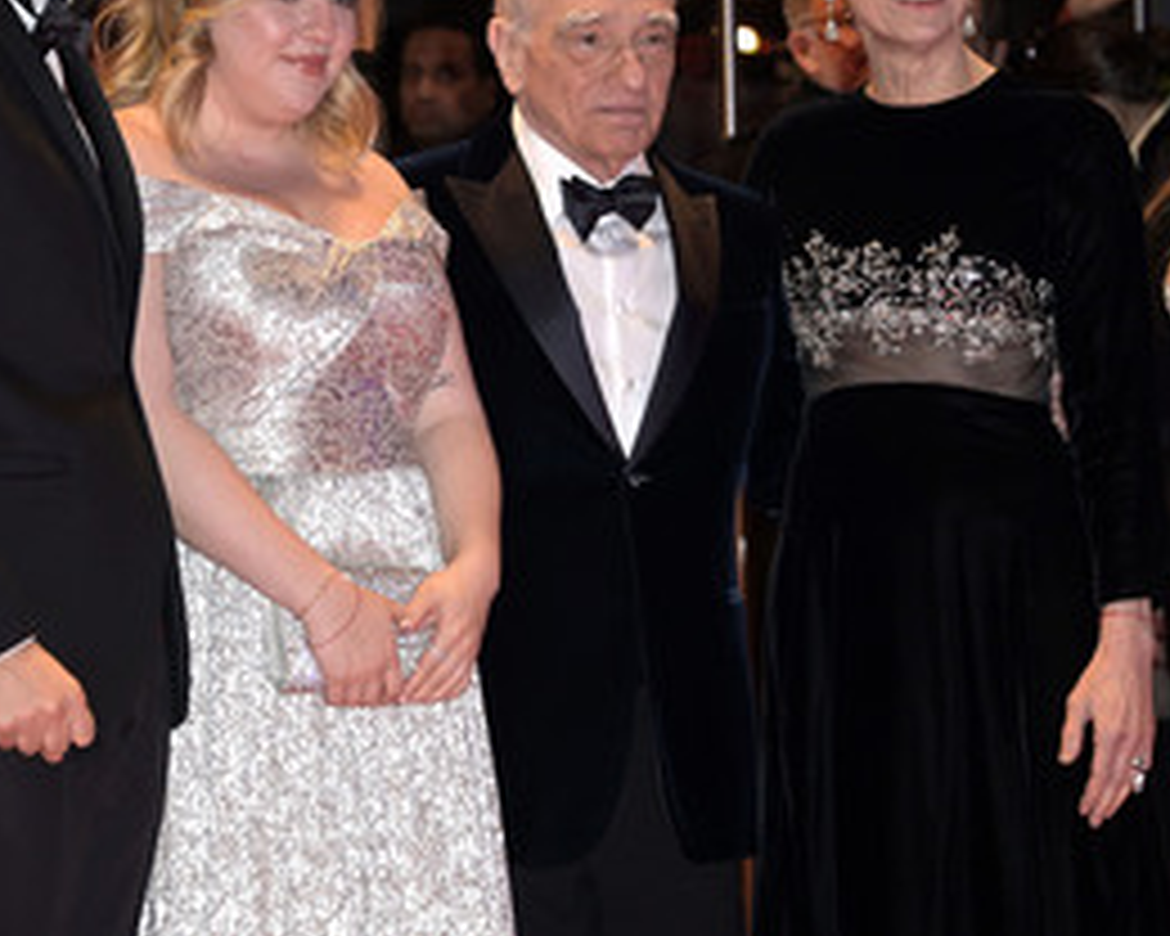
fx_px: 6302
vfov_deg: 8.5
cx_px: 466
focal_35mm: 182
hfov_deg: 10.6
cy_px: 274
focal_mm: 112
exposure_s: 1/250
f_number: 5.6
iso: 1250
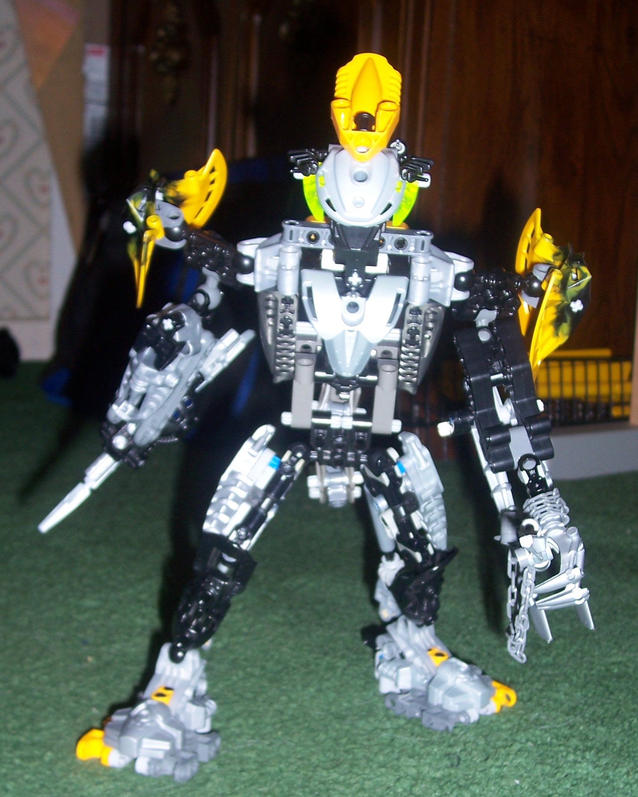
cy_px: 477
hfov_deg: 31.5
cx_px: 315
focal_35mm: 48
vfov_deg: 38.6
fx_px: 1133
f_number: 3
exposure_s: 1/60
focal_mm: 7
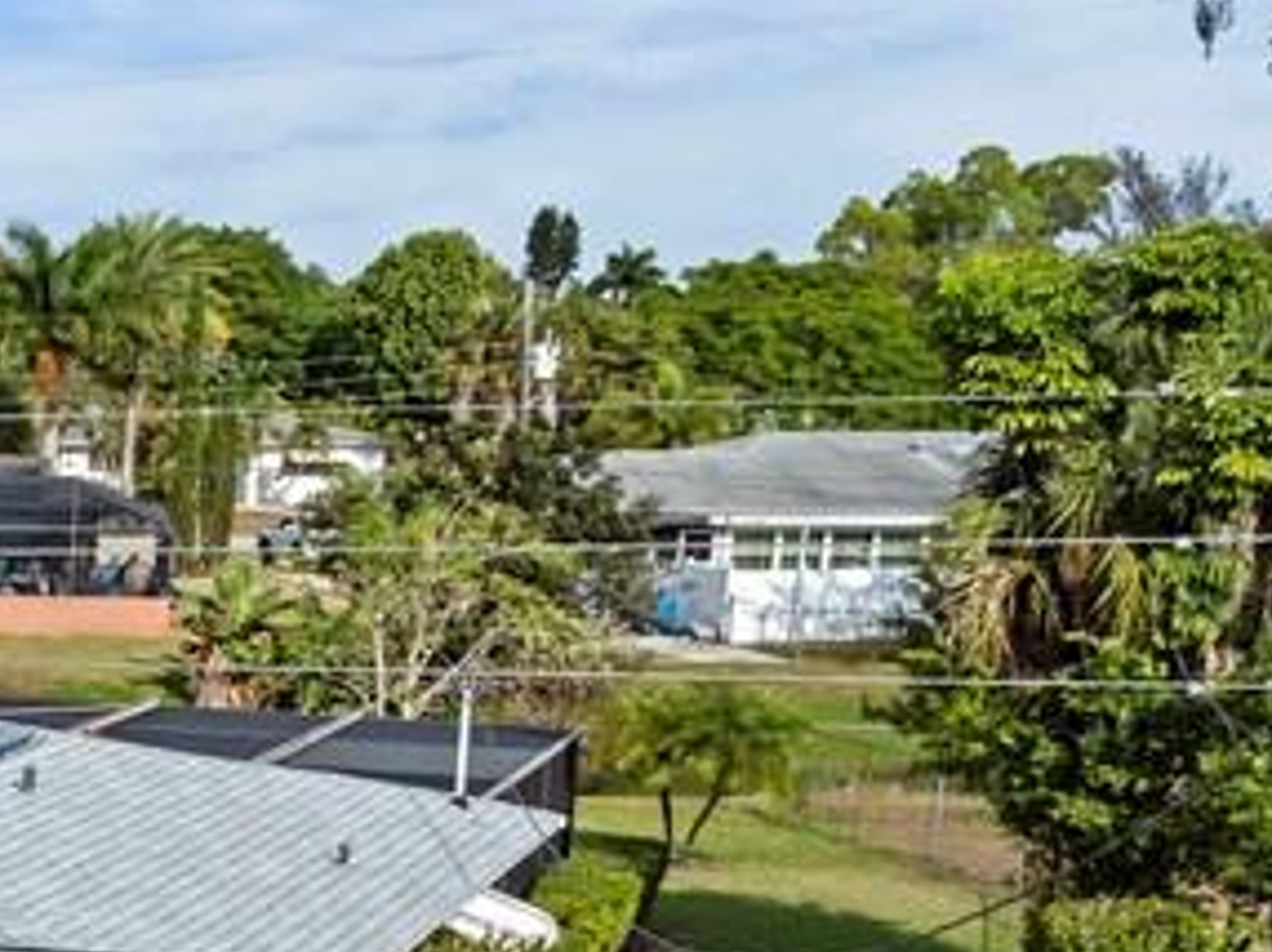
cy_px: 1108
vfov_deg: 16.5
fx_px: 3158
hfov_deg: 18.9
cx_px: -836
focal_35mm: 86
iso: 100
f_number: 2.8
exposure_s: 1/2000
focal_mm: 12.29
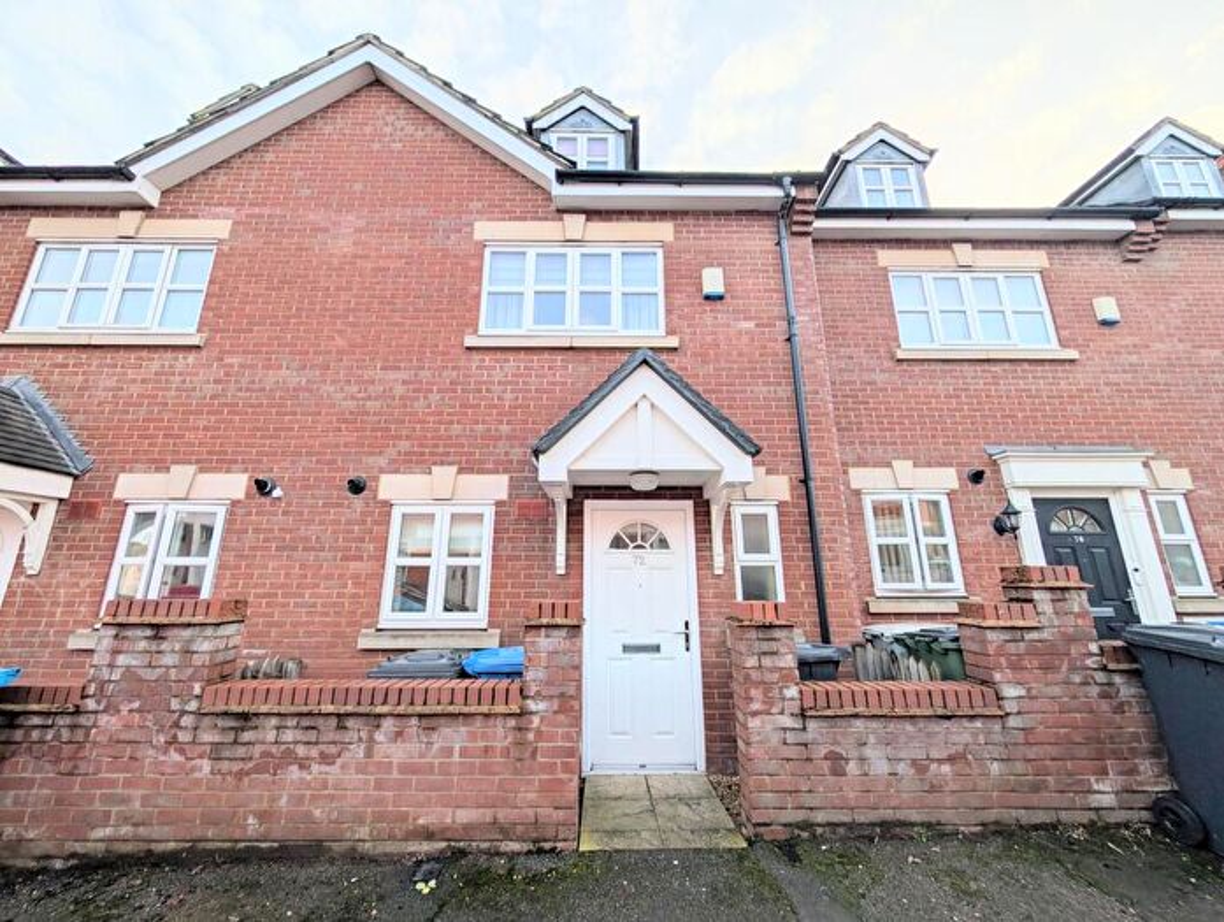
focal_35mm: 12
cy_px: 461
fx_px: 425
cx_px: 612
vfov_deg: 94.7
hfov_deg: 110.4
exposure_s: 1/1721
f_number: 1.7
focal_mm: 2.02
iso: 48
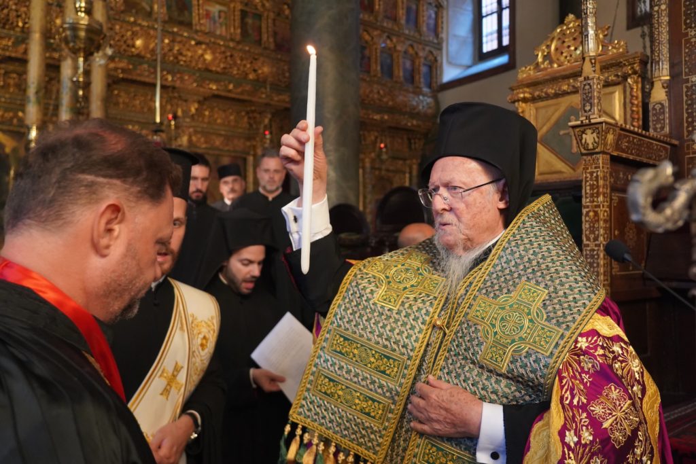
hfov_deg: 61.9
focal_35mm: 30
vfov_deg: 43.6
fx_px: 580
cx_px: 348
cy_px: 232
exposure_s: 1/160
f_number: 4
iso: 6400
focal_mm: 30
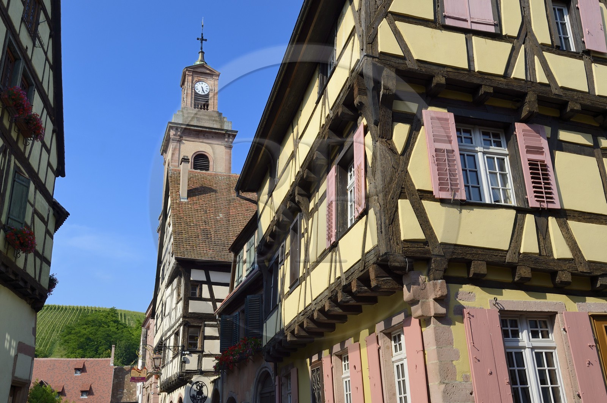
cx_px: 304
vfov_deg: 41.0
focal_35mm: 32
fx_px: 539
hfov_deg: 58.8
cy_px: 202
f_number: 11
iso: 200
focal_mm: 32
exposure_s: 1/250
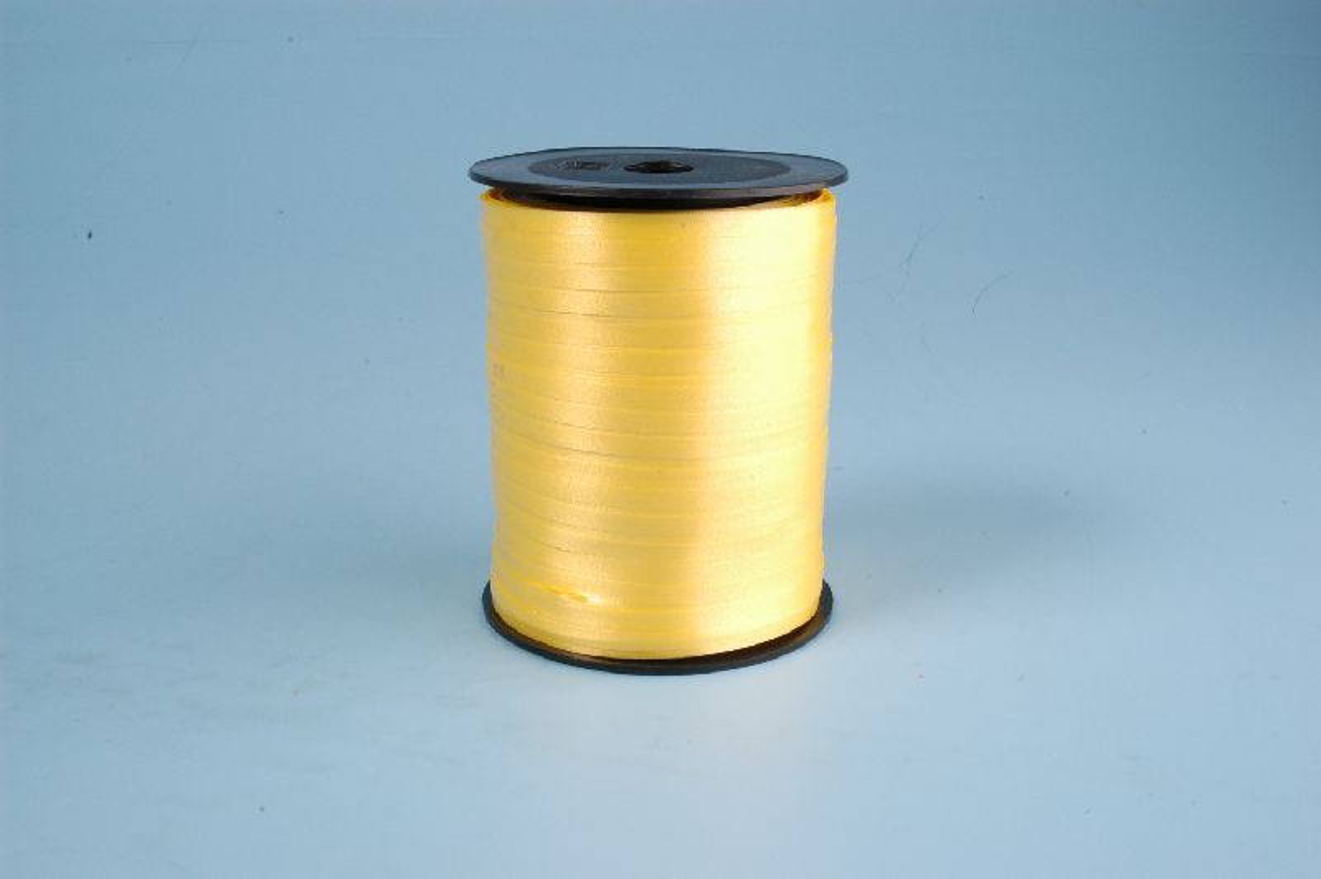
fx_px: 1540
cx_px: 660
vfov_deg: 31.8
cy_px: 440
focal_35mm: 42
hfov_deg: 46.4
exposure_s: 1/800
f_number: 22
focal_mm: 28
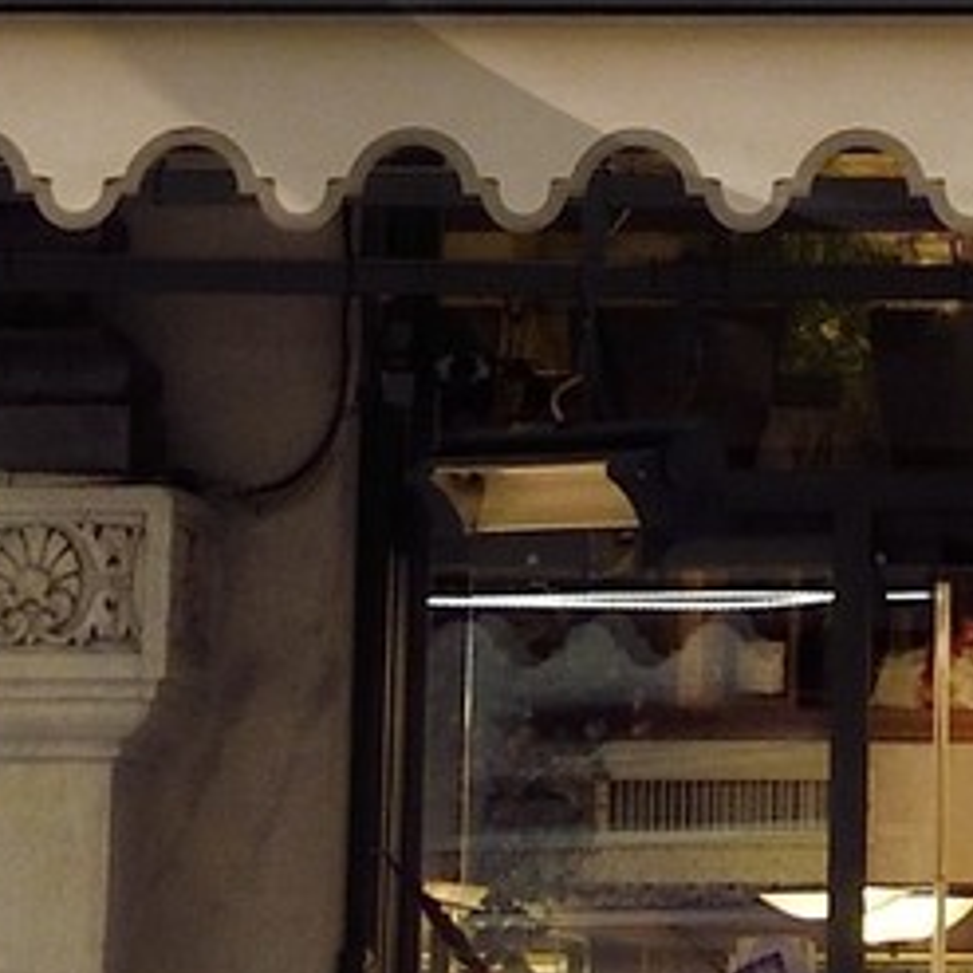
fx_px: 8936
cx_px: 1328
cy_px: -1330
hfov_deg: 6.2
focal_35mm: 281
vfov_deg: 6.0
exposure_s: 1/60
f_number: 10
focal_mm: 34
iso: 800
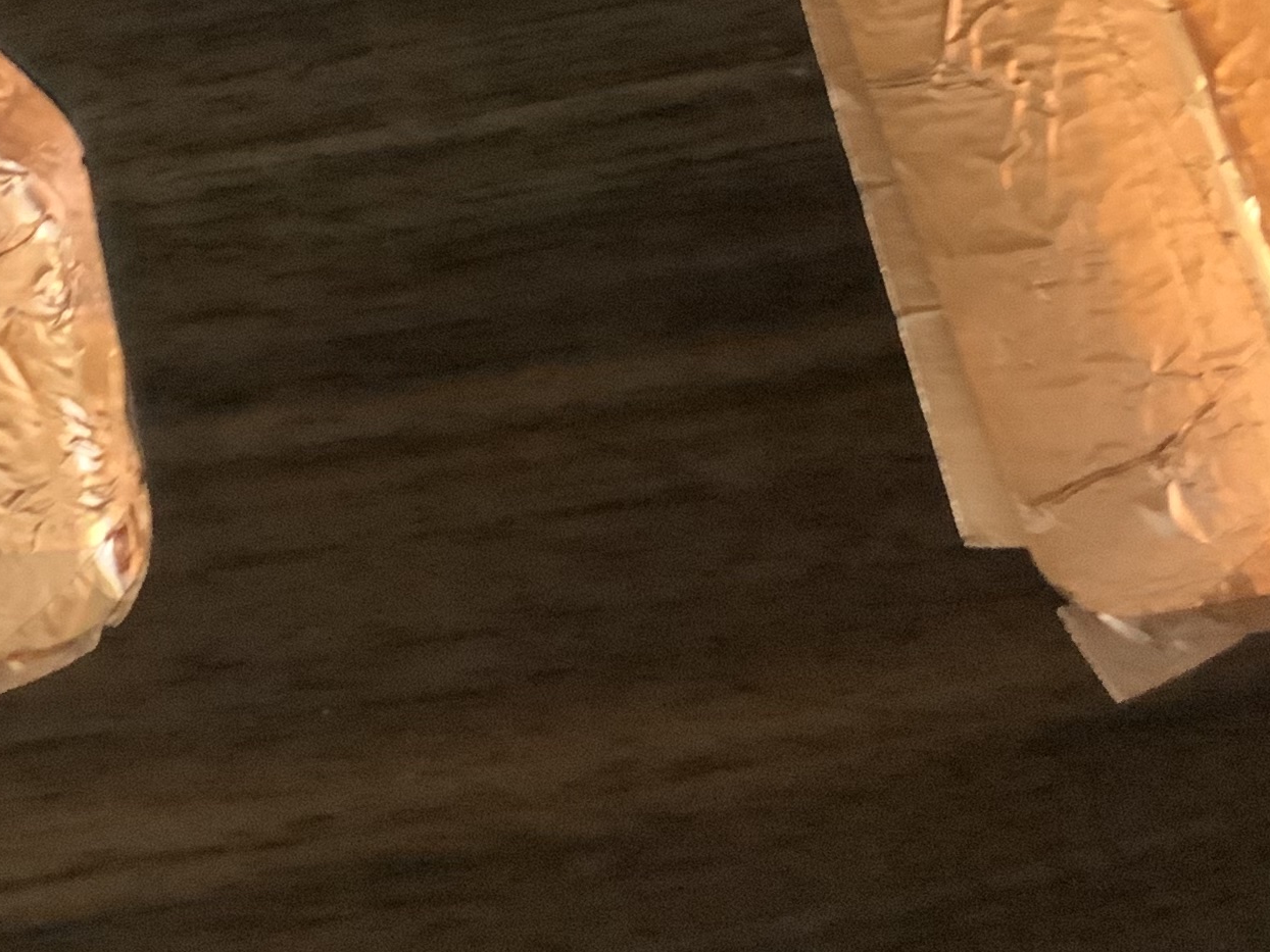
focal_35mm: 94
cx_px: 7
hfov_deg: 20.2
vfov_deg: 15.4
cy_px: 3
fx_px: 3449
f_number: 1.8
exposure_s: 1/24
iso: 500
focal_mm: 3
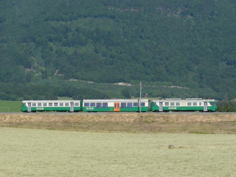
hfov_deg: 23.3
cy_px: 98
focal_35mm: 84
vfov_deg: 17.6
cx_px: 125
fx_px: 573
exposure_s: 1/500
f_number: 5.6
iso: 100
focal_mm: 12
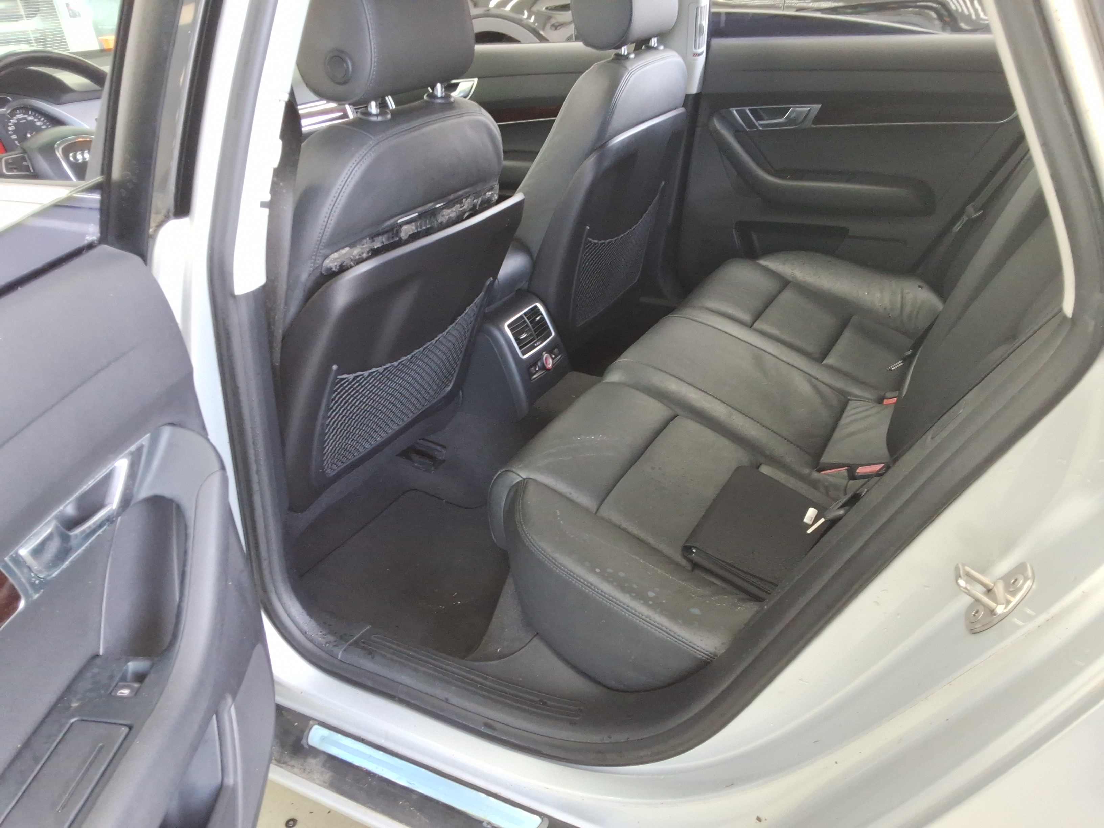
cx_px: 552
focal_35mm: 28
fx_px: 893
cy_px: 414
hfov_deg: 63.4
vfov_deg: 49.7
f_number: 1.9
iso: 92
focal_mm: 2.91
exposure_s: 1/40
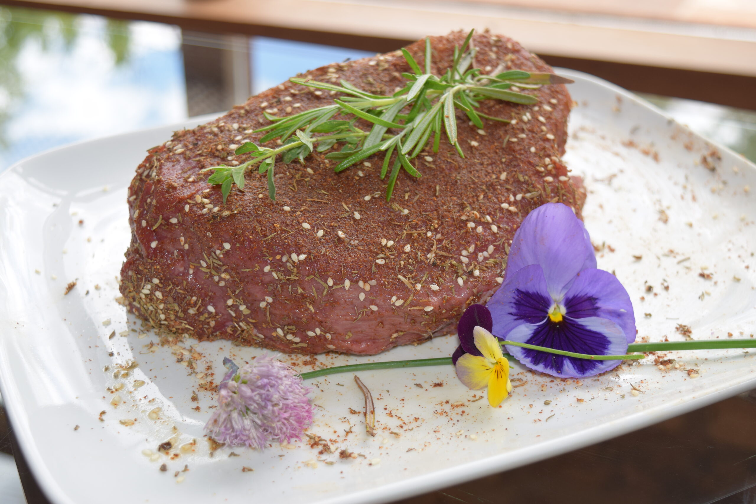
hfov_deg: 38.9
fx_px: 1071
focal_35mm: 51
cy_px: 252
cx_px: 378
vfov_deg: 26.5
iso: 180
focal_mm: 34
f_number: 5.6
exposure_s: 1/125
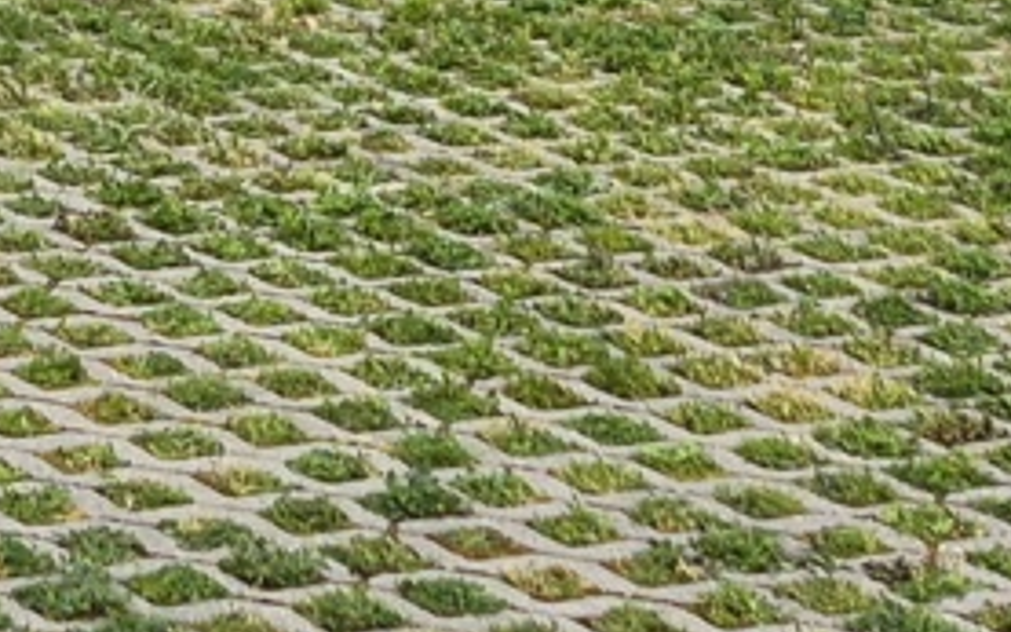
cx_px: -544
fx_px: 4656
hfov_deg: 11.8
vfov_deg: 7.1
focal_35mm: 169
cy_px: -1067
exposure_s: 1/228
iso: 25
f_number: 1.8
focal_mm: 5.4
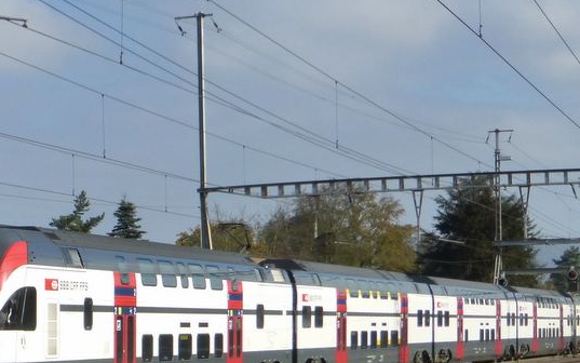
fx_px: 1344
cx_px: 213
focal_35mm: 85
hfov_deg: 24.3
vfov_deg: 15.3
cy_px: 282
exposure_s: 1/1000
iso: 160
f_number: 3.9
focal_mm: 7.4
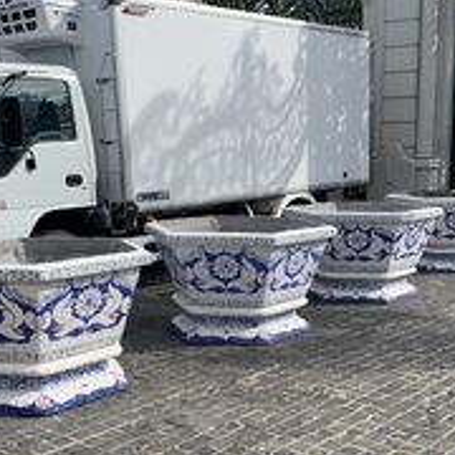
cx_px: 263
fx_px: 758
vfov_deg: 33.2
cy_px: 296
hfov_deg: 33.3
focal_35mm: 51
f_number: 1.8
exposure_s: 1/2545
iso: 25
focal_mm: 4.25
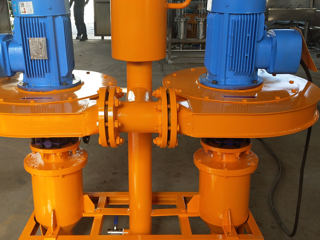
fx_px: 360
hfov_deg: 47.8
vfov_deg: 36.8
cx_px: 144
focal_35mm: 39
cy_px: 119
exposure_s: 1/198
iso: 50
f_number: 1.7
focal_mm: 4.32
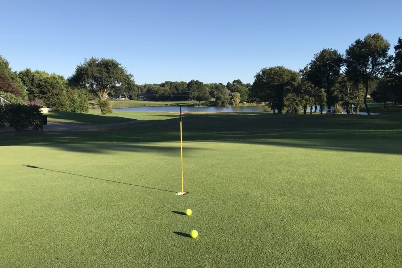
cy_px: 131
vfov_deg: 43.6
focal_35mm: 30
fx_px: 335
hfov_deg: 61.9
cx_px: 207
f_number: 1.8
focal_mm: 3.99
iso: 20
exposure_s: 1/1709
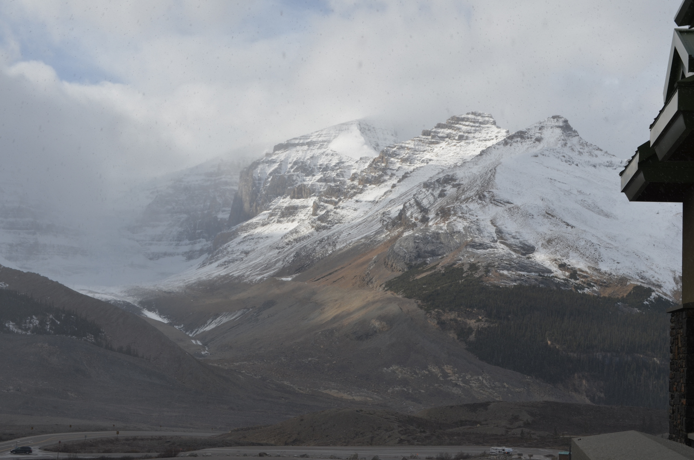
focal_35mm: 54
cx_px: 347
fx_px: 1039
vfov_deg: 25.0
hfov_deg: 36.9
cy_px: 230
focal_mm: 36
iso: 100
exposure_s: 1/250
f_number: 8
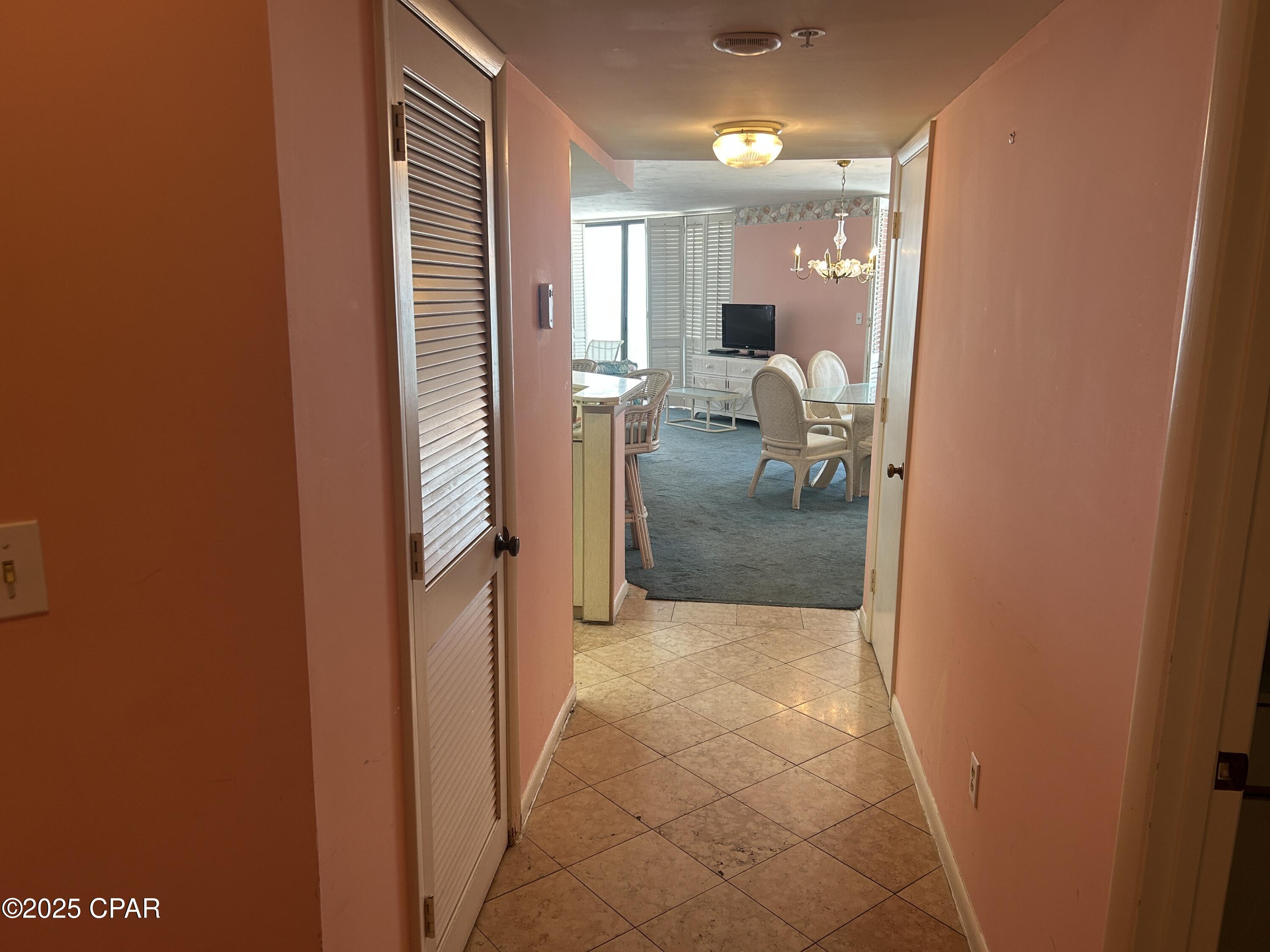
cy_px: 476
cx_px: 635
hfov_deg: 67.3
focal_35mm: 26
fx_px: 954
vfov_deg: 53.1
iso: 100
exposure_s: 1/120
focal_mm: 5.7
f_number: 1.5
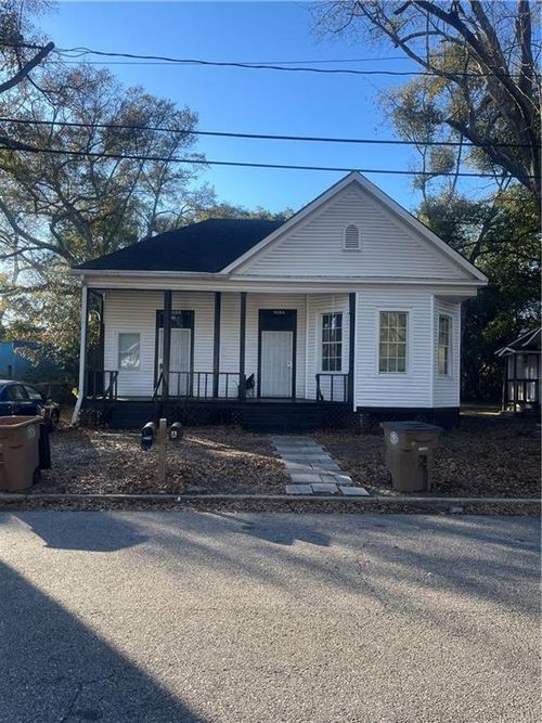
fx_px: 543
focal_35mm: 26
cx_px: 271
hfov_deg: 53.0
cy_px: 362
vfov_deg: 67.3
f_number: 1.6
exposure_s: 1/1018
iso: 50
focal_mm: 5.1
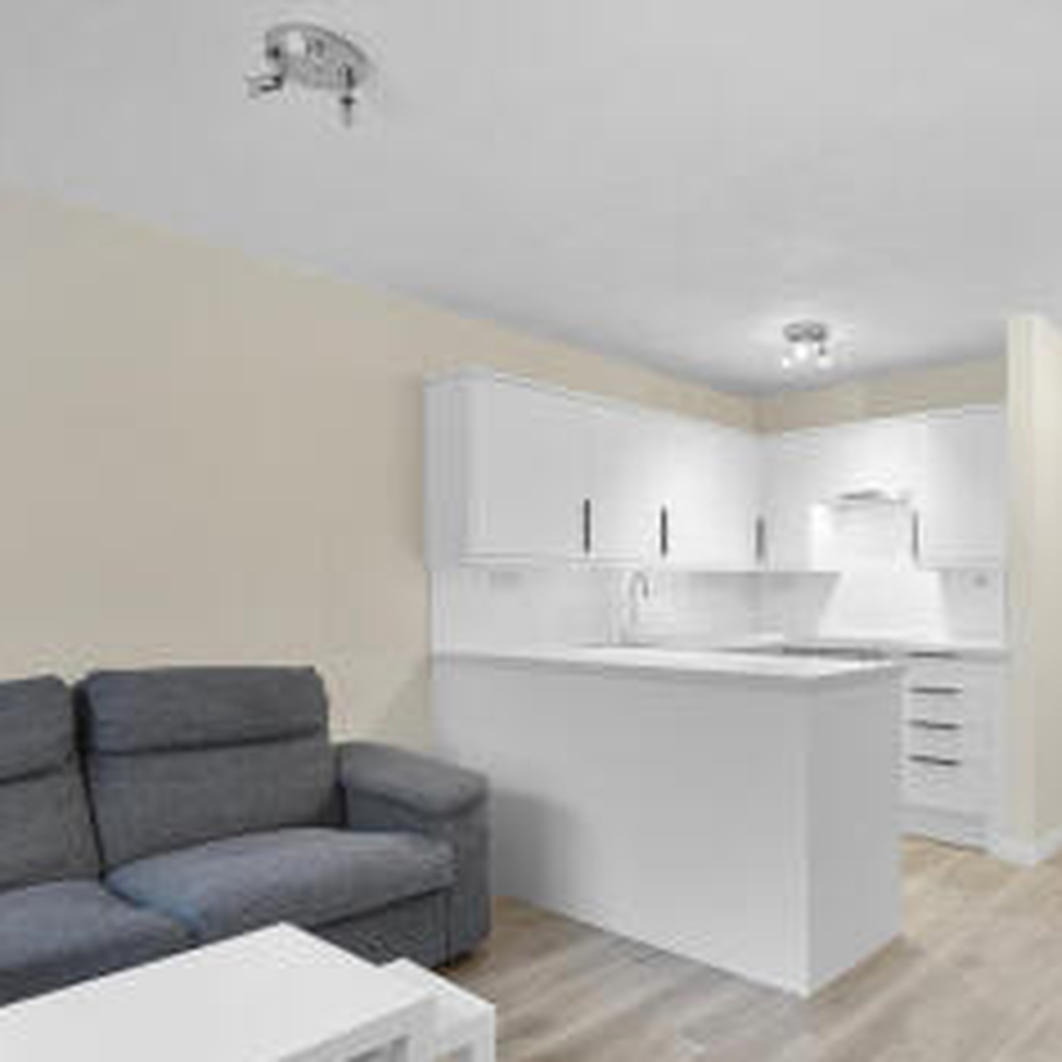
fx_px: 833
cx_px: 738
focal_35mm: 24
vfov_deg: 64.8
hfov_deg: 62.8
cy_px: 601
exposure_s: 1/1.67
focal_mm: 14
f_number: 16
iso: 200
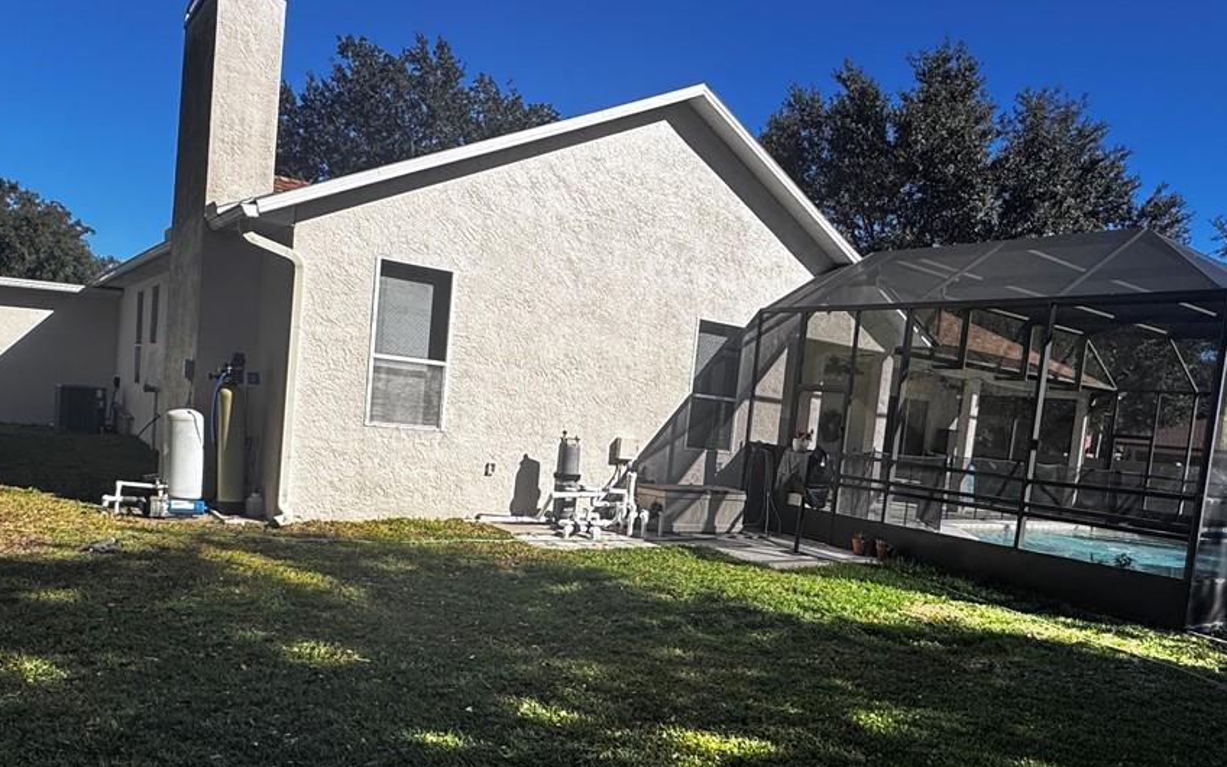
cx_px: 679
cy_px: 496
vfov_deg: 44.0
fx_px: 936
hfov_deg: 66.3
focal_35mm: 28
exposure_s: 1/1748
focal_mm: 2.22
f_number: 2.2
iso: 40
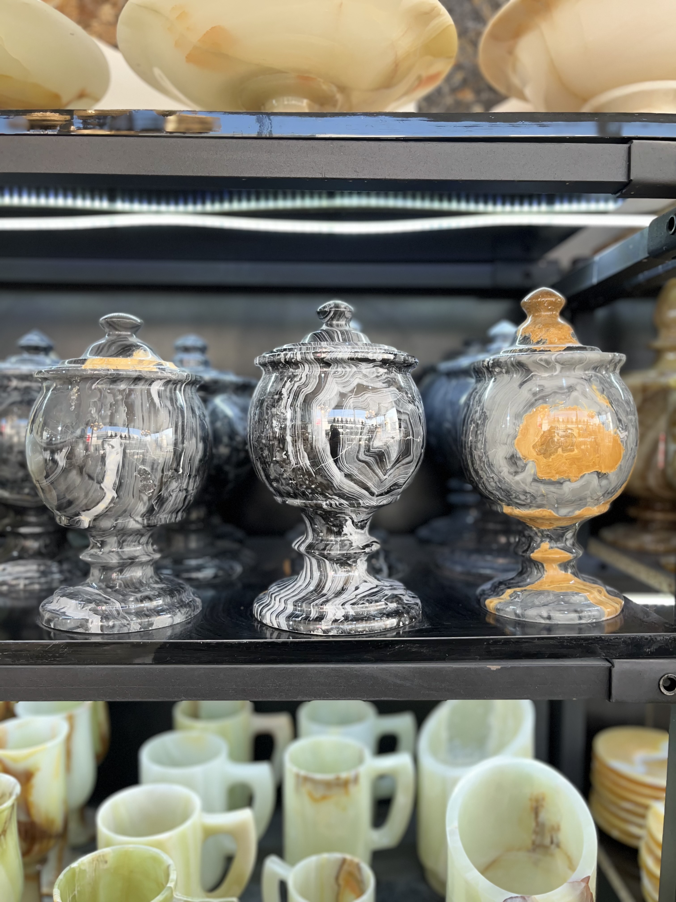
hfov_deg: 53.1
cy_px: 451
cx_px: 338
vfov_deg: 67.3
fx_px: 677
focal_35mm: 26
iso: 125
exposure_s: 1/100
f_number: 1.6
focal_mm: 5.1
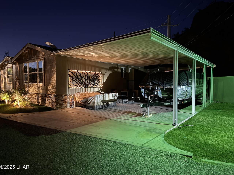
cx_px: 117
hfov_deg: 71.6
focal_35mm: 24
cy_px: 88
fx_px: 162
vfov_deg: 56.8
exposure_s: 1/9
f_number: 1.78
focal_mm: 6.76
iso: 1250
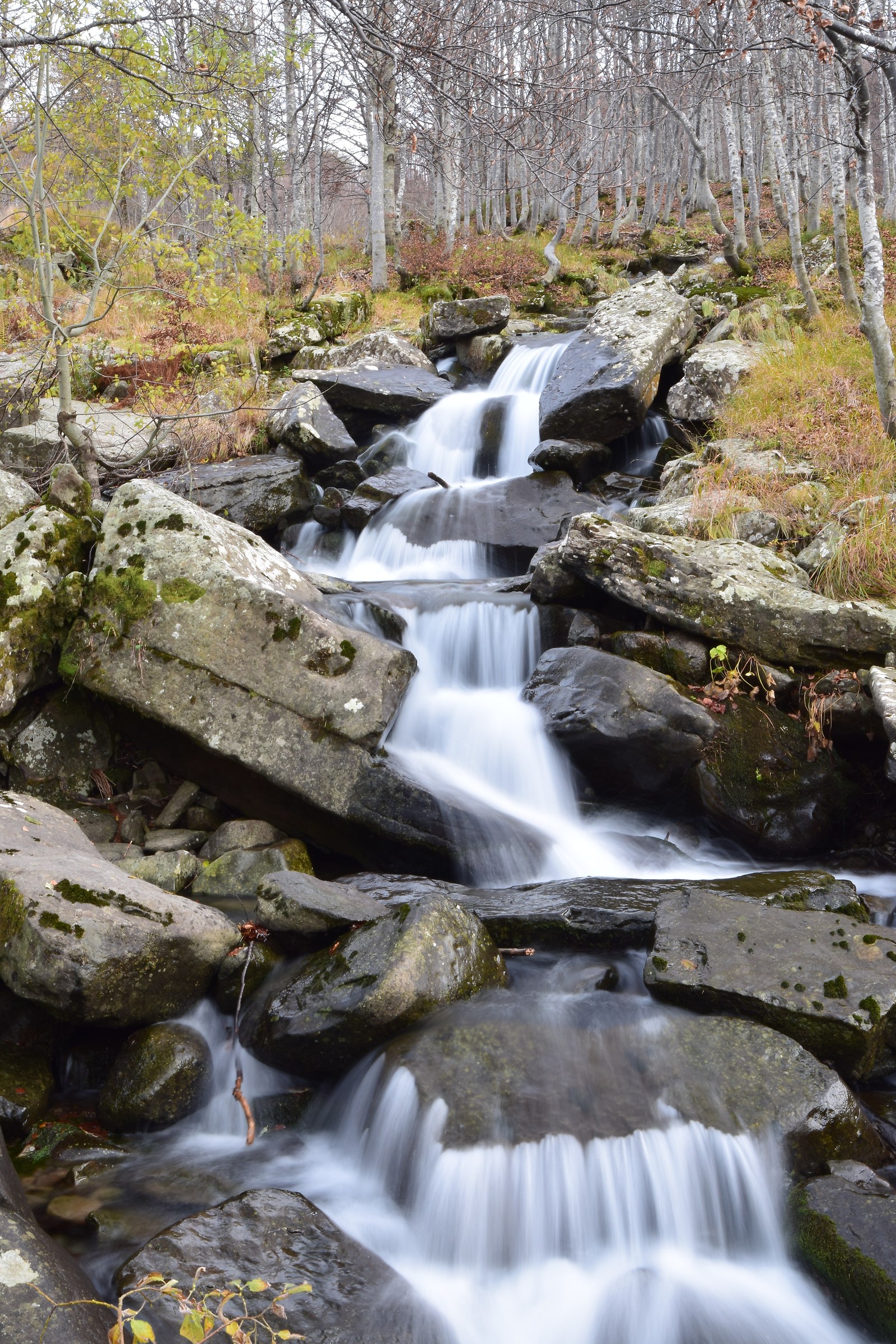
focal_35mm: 42
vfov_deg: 46.4
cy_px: 672
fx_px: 1568
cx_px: 448
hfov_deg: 31.9
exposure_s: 1
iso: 100
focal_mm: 28
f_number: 22
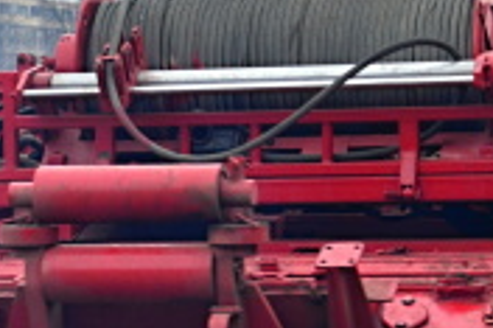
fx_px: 3338
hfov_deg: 8.4
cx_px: 221
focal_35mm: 244
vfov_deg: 5.6
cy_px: 289
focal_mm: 38
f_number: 4.5
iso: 280
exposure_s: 1/60
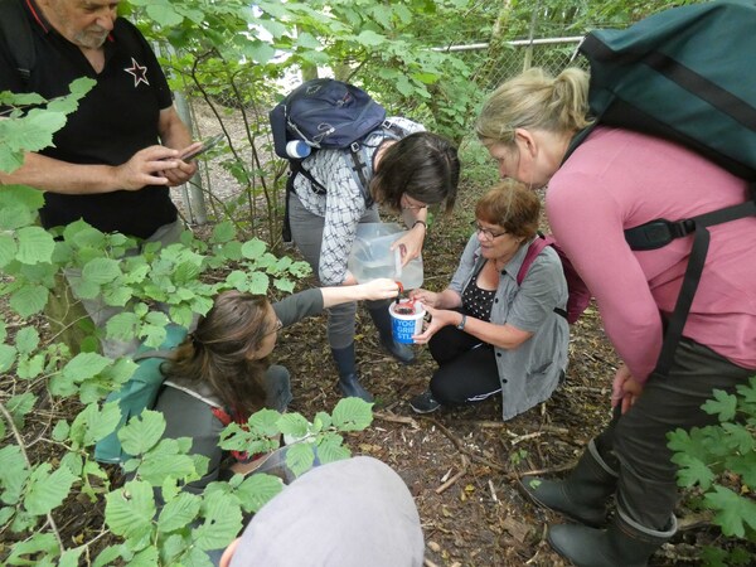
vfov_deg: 66.0
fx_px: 437
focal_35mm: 20
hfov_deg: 81.7
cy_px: 284
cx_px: 378
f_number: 2.8
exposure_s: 1/60
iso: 1000
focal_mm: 3.6
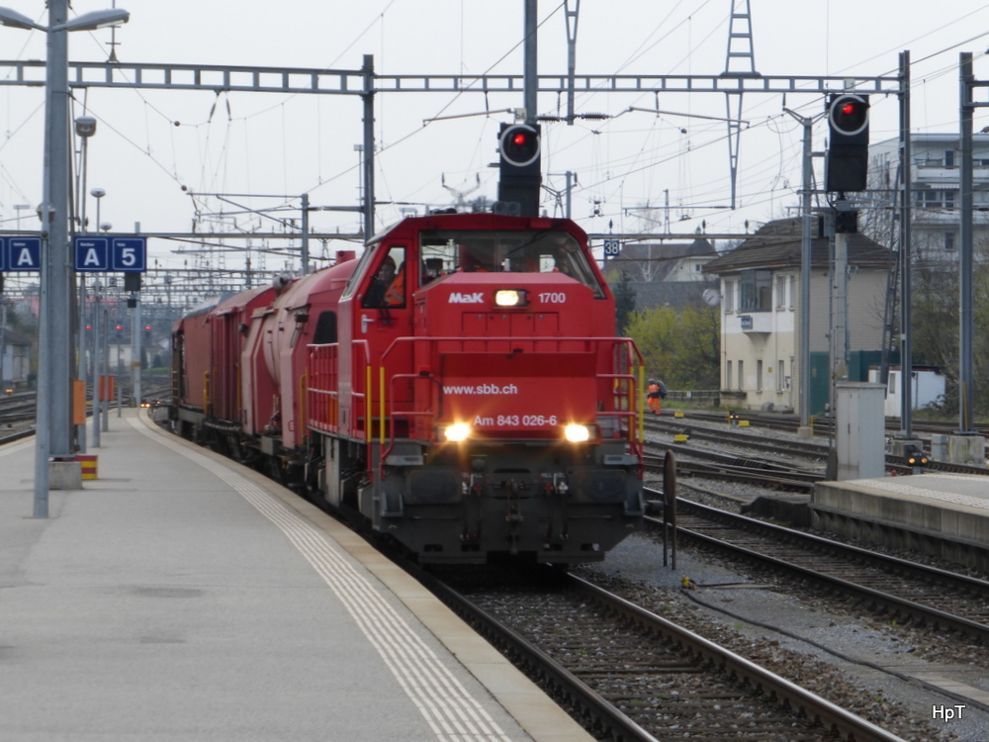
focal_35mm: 127
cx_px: 494
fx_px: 3628
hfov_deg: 15.5
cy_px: 371
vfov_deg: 11.7
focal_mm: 20.6
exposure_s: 1/80
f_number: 5.3
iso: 125
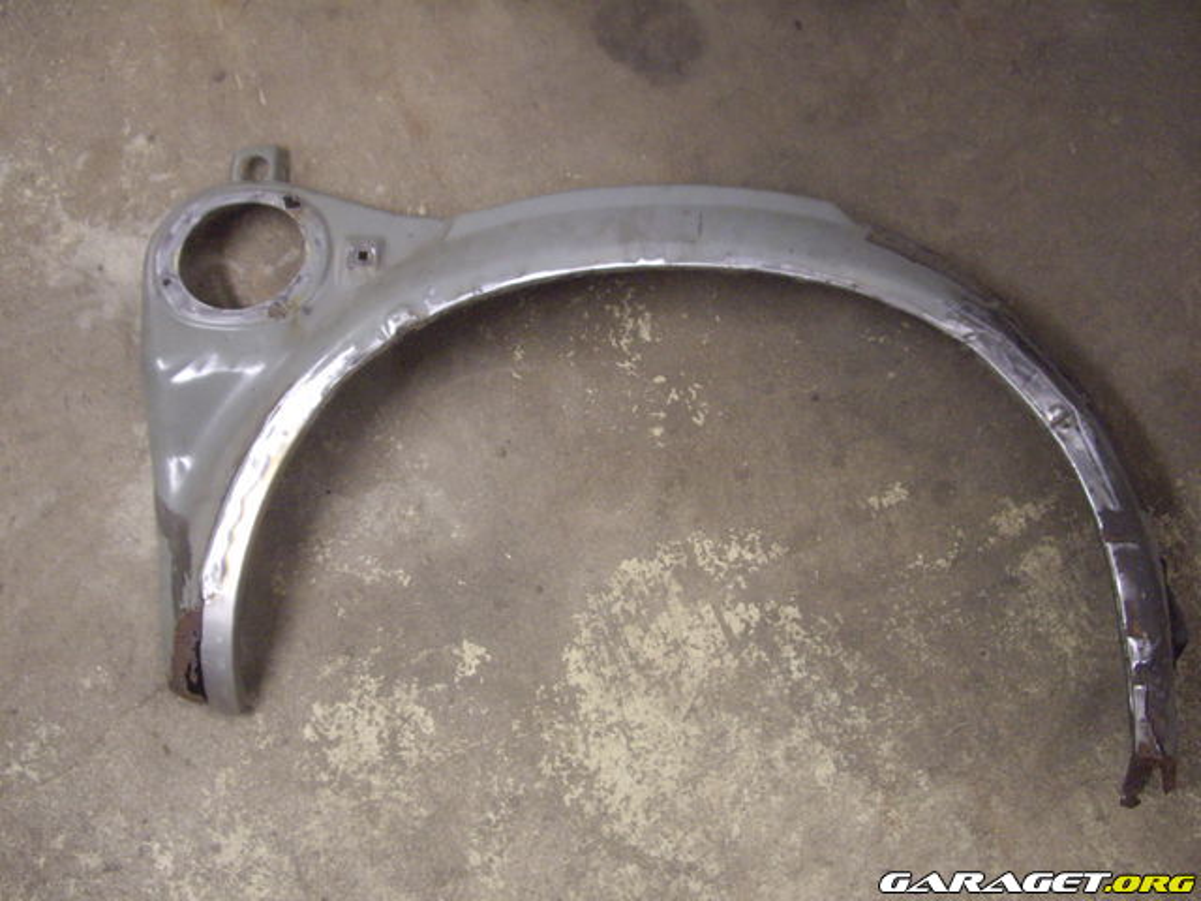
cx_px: 600
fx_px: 1318
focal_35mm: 38
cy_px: 450
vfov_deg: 37.7
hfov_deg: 49.0
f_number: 2.8
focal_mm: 7.9
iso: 400
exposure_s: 1/50
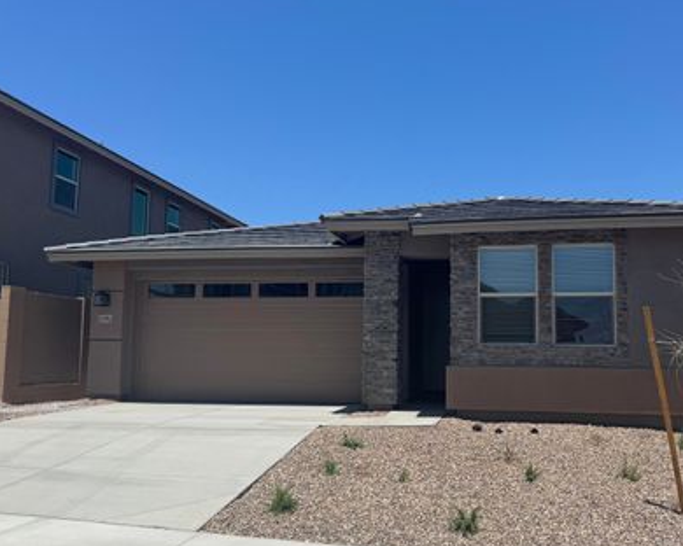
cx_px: 420
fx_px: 606
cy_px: 307
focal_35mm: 30
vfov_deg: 48.4
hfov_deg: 58.1
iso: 80
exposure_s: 1/5348
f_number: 1.78
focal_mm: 6.76
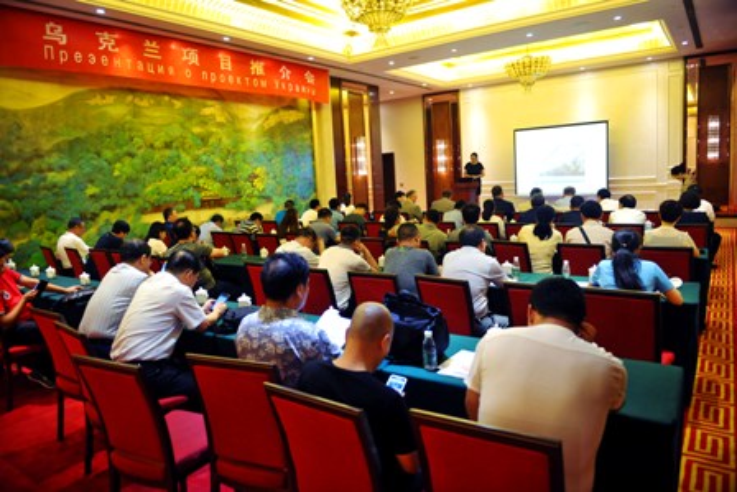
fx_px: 491
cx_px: 368
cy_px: 246
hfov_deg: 73.7
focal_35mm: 24
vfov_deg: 53.2
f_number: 2.8
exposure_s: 1/30
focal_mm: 24
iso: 800
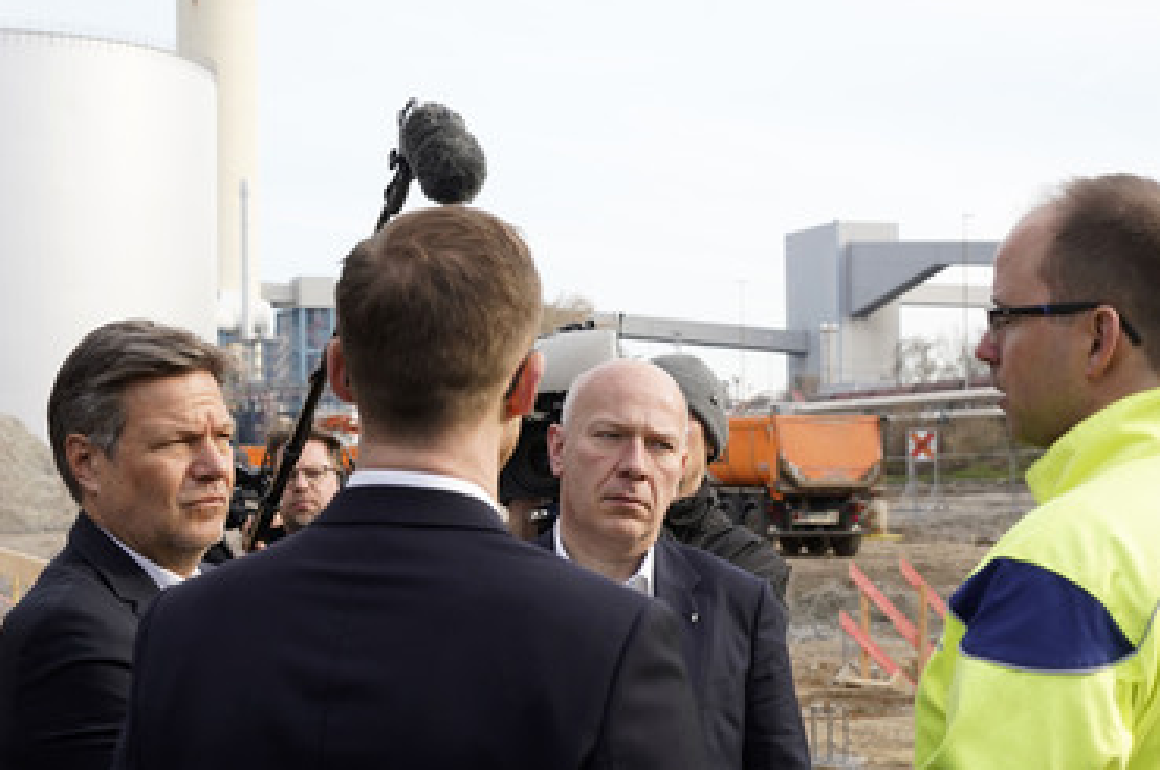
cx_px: 659
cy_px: 427
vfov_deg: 24.5
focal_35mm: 55
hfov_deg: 36.2
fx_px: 1770
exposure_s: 1/320
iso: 320
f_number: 6.3
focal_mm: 45
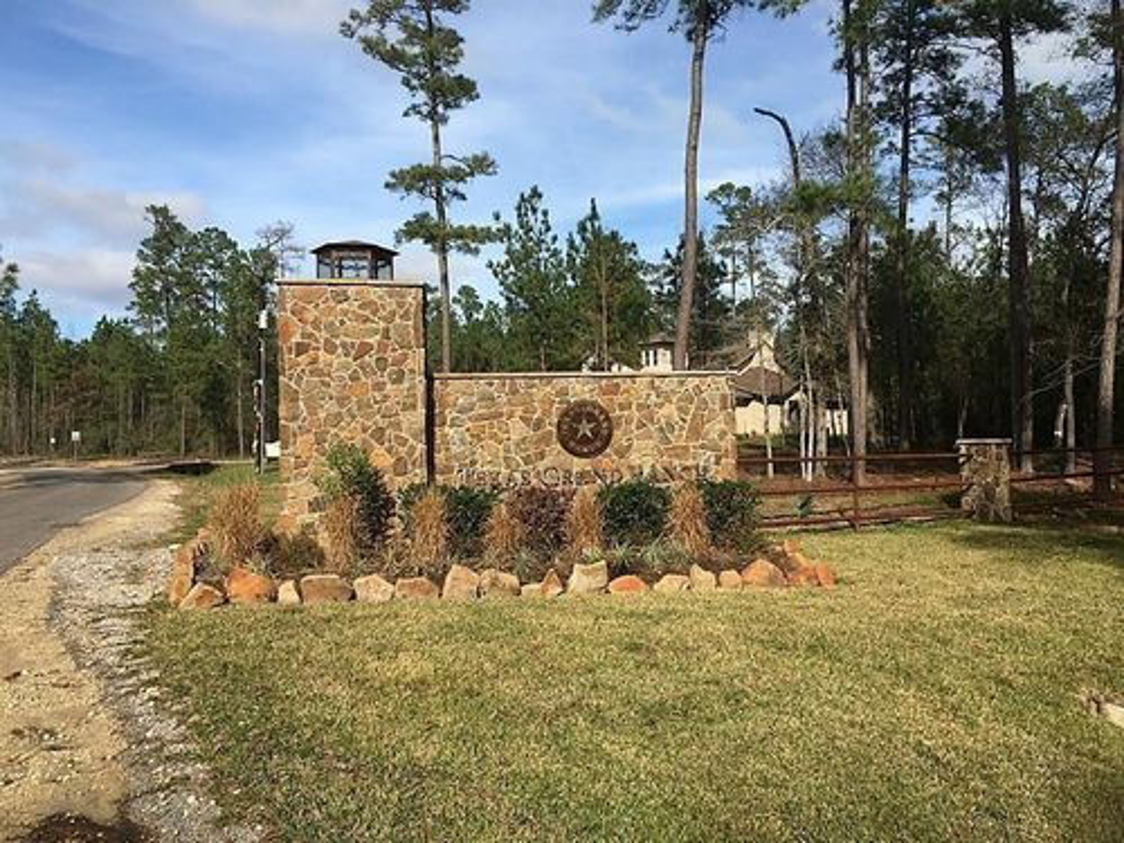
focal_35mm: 29
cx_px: 562
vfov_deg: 48.2
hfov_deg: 61.7
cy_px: 422
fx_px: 942
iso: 25
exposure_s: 1/1709
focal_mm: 4.15
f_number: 2.2
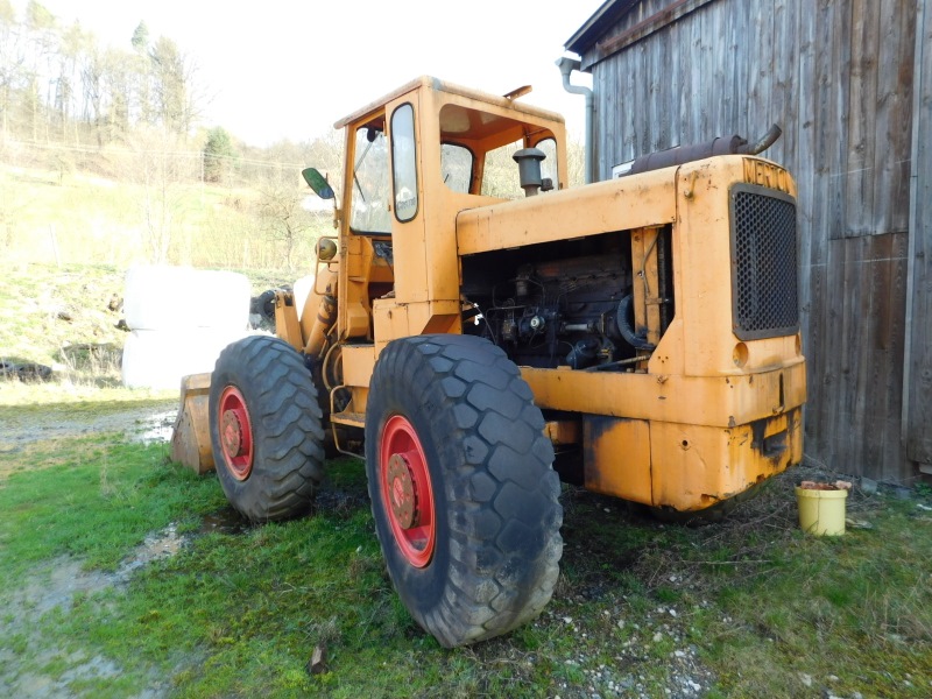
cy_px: 350
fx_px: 619
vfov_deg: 58.9
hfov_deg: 73.9
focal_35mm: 23
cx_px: 466
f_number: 3
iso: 125
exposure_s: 1/160
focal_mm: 4
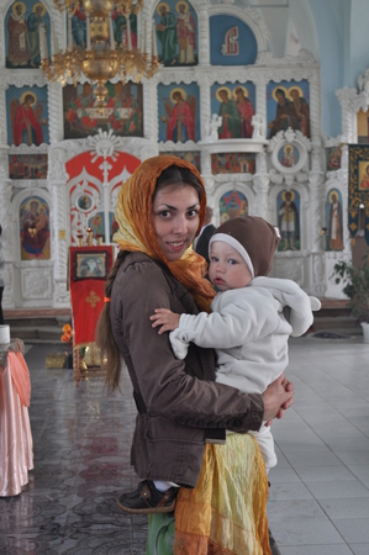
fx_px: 832
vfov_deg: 36.9
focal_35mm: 54
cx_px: 184
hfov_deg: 25.0
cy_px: 278
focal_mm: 36
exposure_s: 1/30
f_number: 5
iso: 400
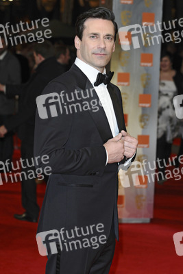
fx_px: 914
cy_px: 137
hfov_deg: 11.4
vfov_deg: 17.1
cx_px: 92
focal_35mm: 120
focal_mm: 80
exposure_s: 1/200
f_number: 4.5
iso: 320
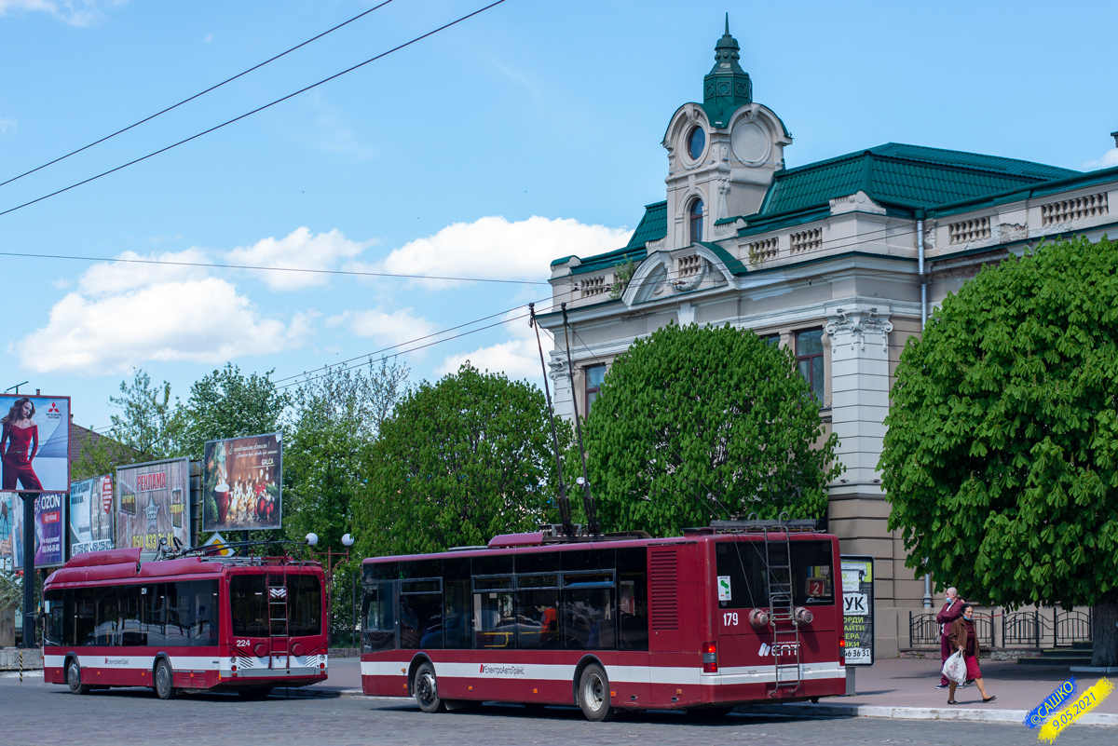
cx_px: 559
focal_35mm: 50
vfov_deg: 27.0
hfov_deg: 39.6
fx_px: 1553
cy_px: 373
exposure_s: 1/400
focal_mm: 50
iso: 160
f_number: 4
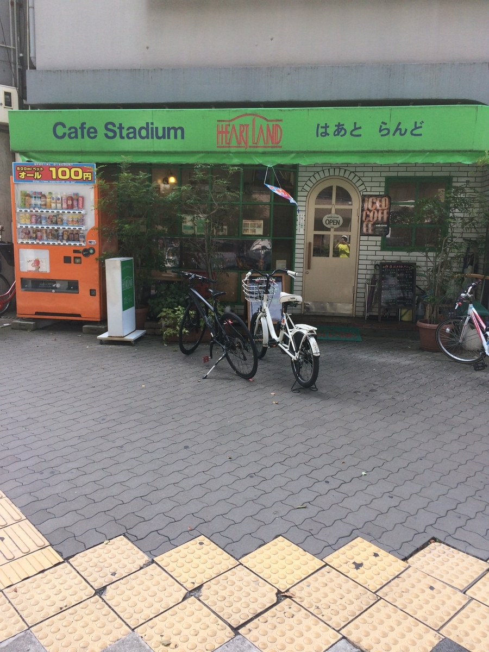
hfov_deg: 48.2
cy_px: 326
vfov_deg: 61.7
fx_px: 546
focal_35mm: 29
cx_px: 244
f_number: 2.2
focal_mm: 4.15
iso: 32
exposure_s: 1/326
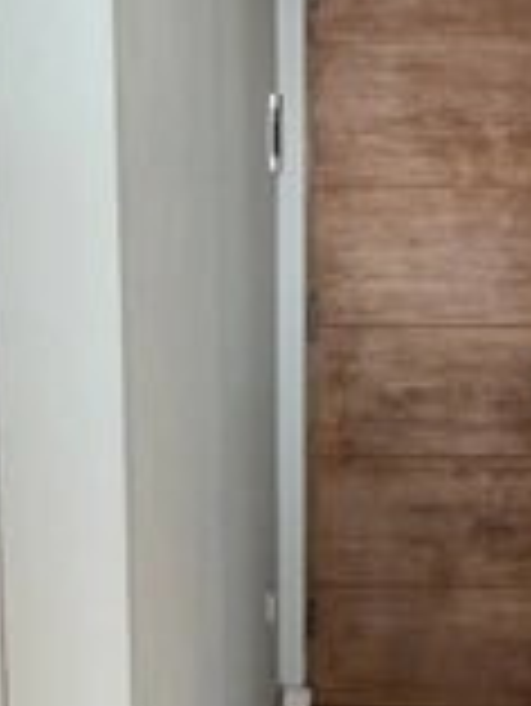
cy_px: 657
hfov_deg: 20.2
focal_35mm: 73
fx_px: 1491
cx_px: 284
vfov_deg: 25.7
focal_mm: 4.25
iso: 200
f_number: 1.8
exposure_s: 1/60
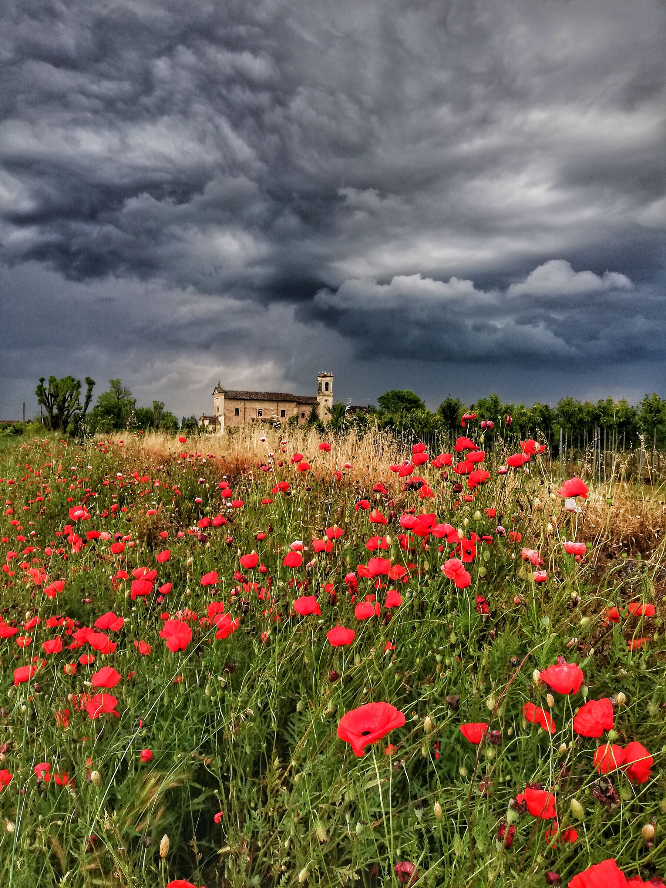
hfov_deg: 51.4
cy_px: 444
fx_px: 693
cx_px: 333
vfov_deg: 65.3
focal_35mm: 27
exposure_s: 1/353
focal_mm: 3.81
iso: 50
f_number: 2.2
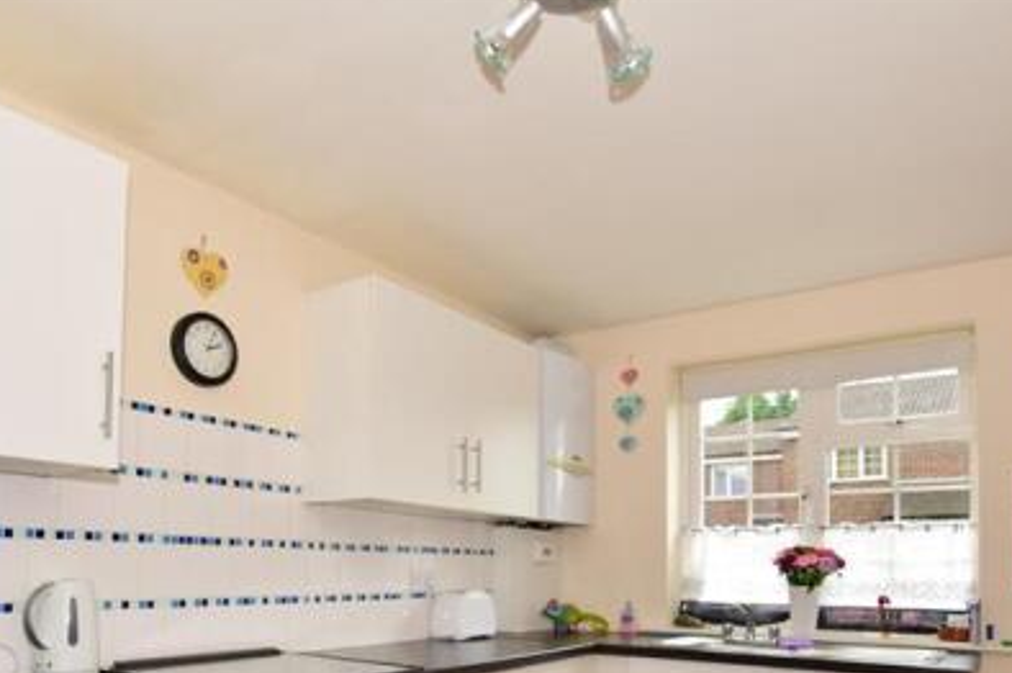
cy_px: 543
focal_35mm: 25
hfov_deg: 71.3
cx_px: 444
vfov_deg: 48.2
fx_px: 702
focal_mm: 10
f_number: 5.6
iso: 200
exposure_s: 1/125
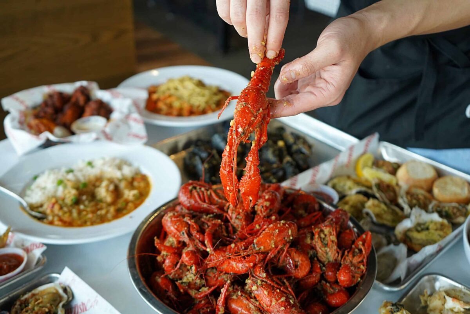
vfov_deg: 31.9
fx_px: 548
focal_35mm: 42
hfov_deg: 46.4
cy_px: 157
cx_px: 235
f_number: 4.5
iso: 2000
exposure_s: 1/1000
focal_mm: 42
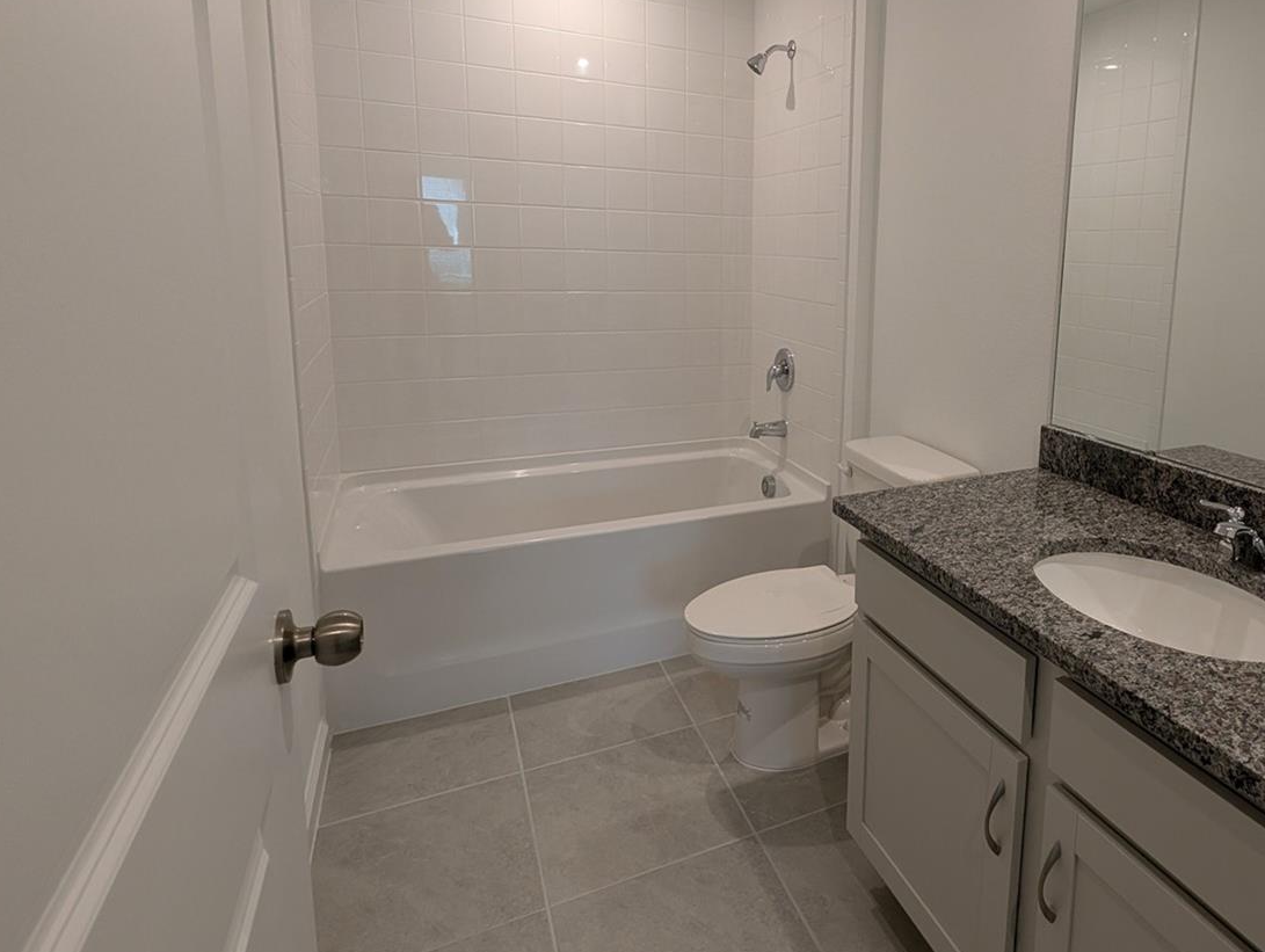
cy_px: 366
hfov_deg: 81.9
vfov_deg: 67.9
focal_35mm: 19
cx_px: 836
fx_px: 695
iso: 50
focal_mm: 1.95
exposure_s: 1/40
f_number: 2.2
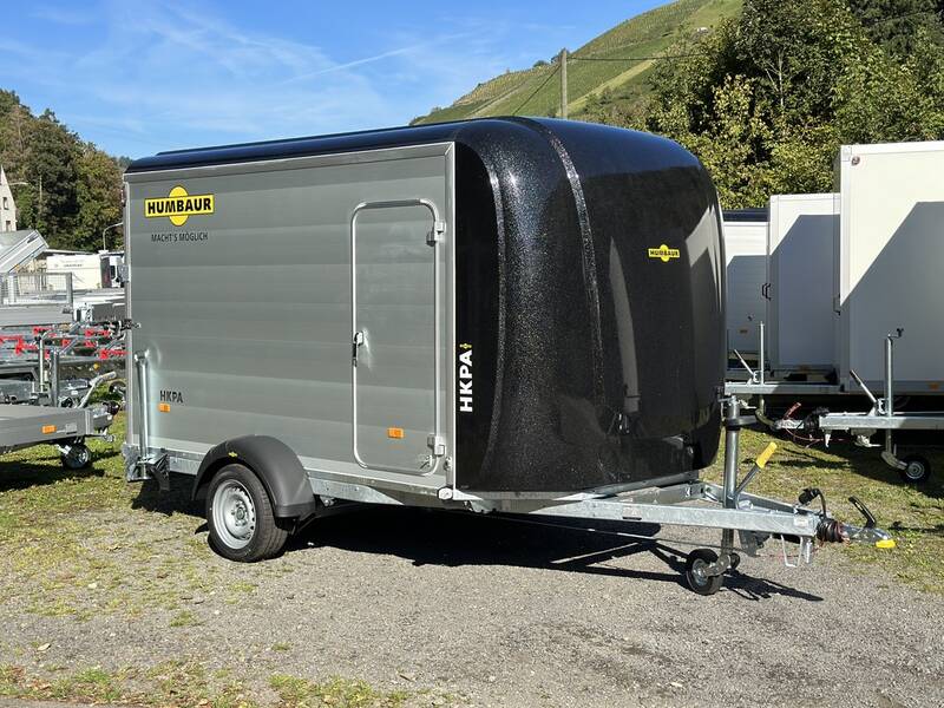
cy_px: 354
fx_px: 1309
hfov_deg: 39.7
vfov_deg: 30.3
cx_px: 472
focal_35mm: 48
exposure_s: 1/3876
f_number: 1.78
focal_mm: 6.86
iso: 100
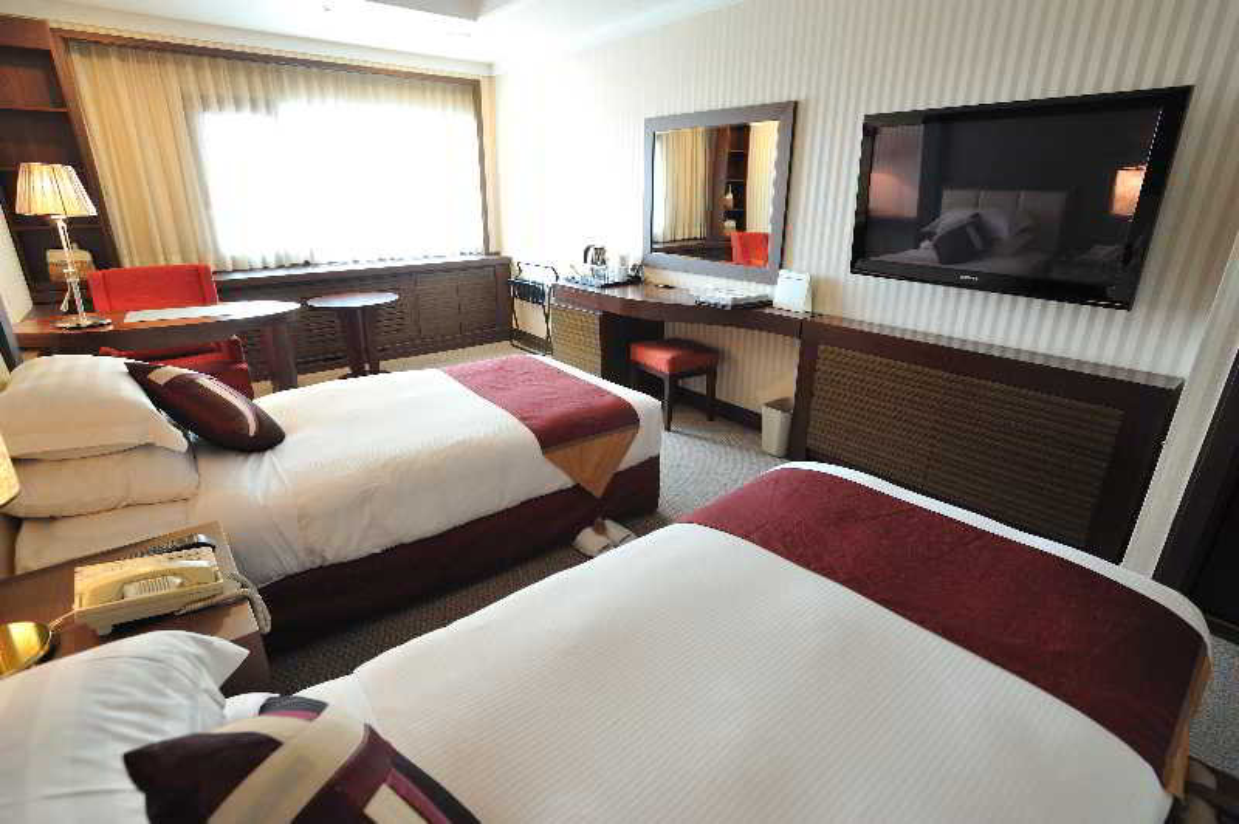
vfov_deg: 70.3
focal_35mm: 17
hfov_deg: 93.3
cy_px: 412
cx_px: 620
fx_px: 585
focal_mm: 17
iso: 500
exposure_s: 1/5
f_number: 8
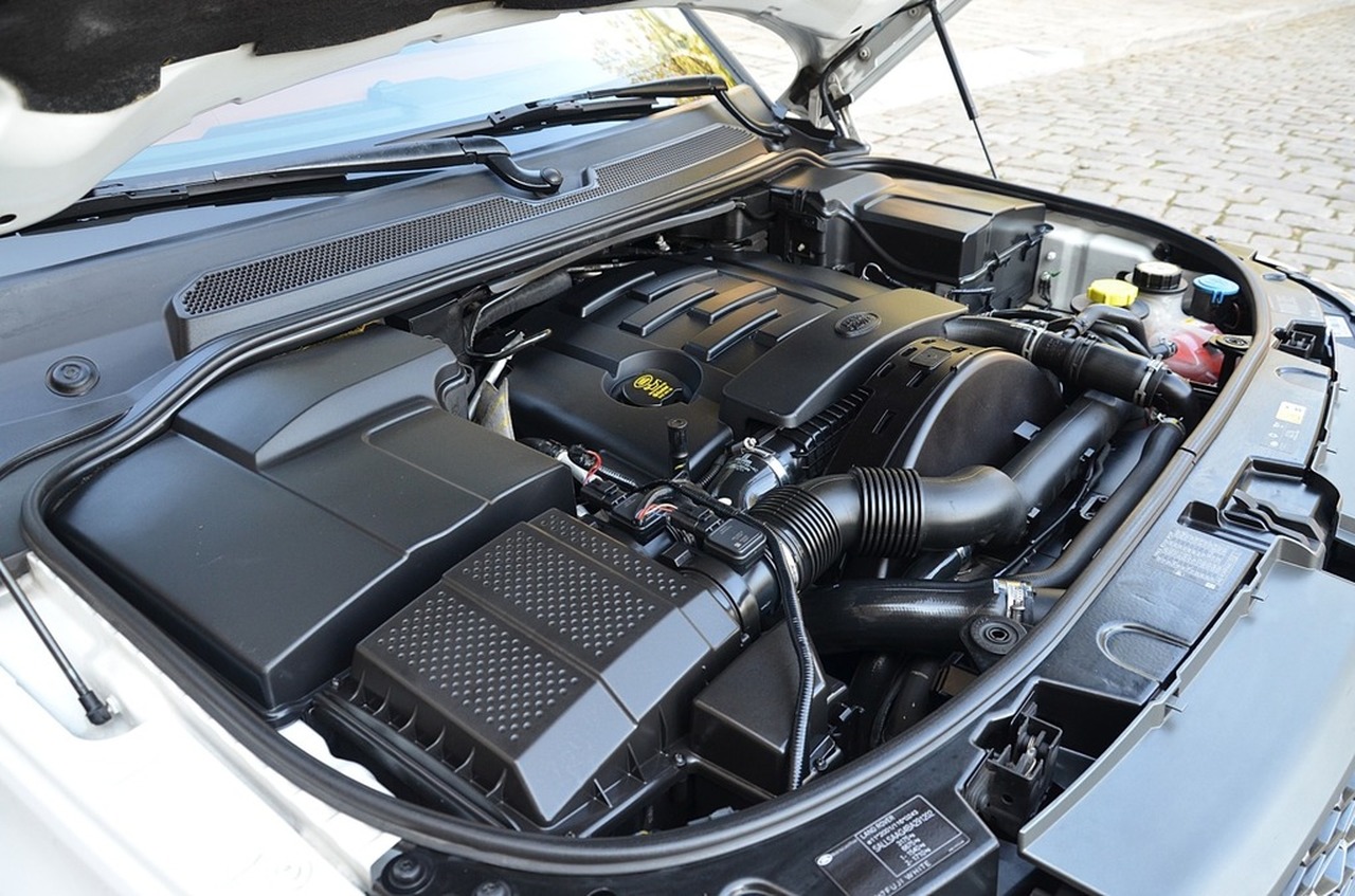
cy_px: 448
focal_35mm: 27
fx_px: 1014
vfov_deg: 47.7
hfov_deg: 67.5
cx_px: 678
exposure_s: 1/80
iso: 400
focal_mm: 18
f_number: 4.5
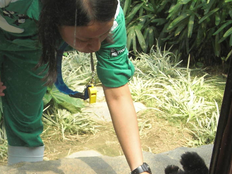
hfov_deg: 18.7
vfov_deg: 13.9
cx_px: 76
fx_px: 704
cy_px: 181
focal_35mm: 105
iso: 50
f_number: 3.3
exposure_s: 1/100
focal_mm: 8.2
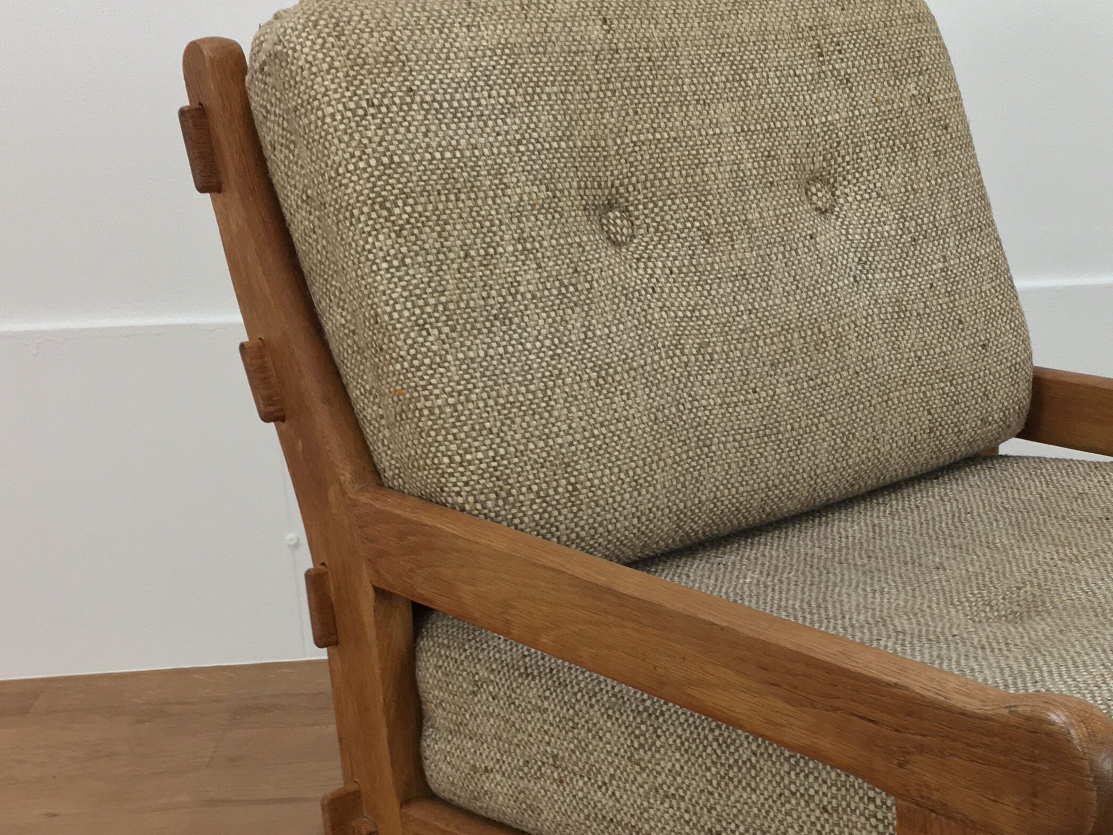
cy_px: 603
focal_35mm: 56
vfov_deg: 25.9
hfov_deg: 33.6
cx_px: 852
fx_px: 1801
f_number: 2.2
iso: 40
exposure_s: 1/33
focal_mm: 4.15
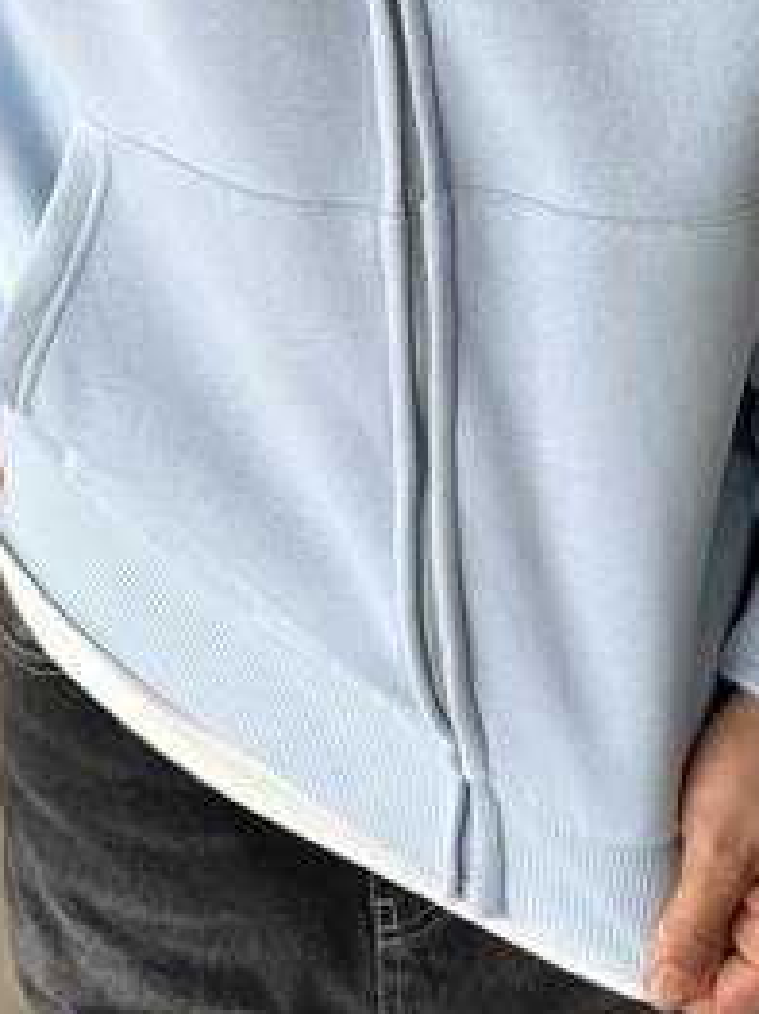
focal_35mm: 73
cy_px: 158
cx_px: 374
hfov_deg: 20.1
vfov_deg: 26.1
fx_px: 2136
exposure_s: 1/121
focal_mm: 6.76
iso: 125
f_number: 1.78
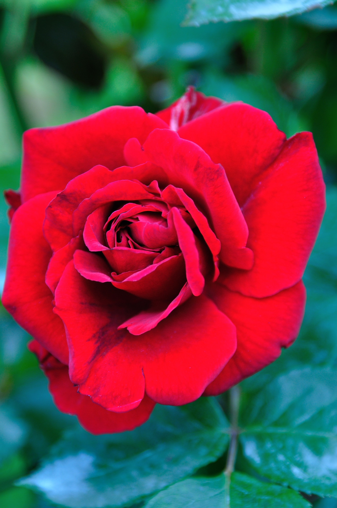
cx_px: 168
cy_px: 254
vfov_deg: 18.9
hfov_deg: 12.6
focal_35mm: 108
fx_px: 1520
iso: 200
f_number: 4.5
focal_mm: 72
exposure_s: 1/100
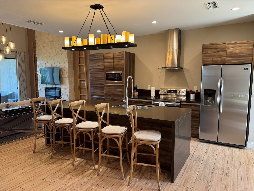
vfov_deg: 56.8
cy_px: 96
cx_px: 127
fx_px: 176
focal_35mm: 24
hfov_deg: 71.6
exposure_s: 1/60
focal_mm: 6.76
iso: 200
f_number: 1.78
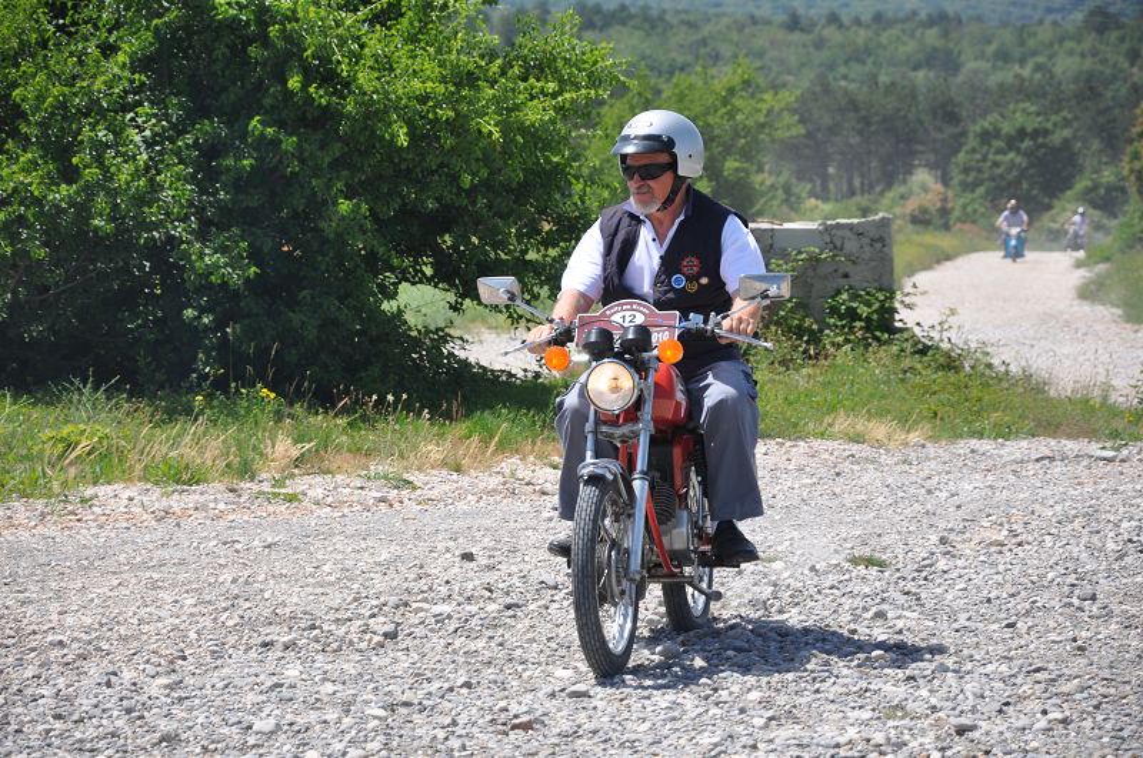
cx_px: 572
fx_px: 4661
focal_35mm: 147
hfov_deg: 14.0
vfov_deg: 9.3
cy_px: 379
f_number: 6.3
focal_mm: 98
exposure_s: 1/640
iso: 200
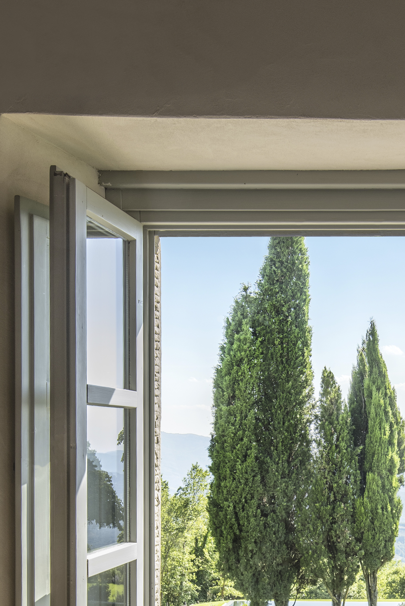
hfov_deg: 24.7
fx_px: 910
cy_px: 625
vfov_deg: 33.3
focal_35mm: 54
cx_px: 327
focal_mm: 25
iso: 200
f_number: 11
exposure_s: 1/180
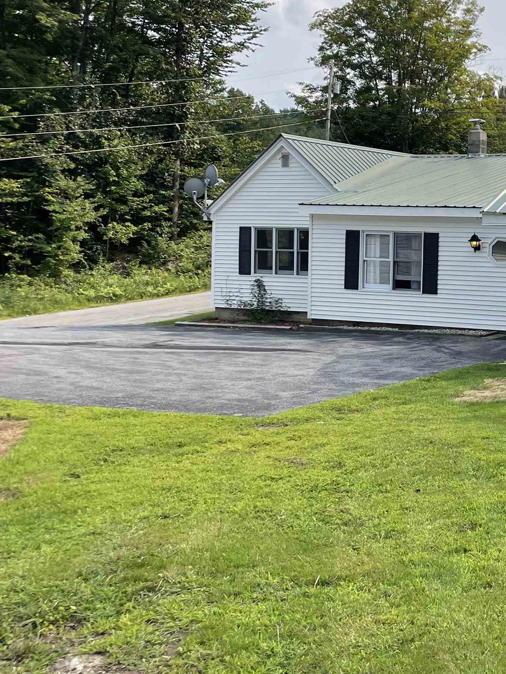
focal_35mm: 50
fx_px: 974
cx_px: 571
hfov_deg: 26.6
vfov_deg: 38.0
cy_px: 255
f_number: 1.6
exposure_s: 1/2398
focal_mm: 4.2
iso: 32
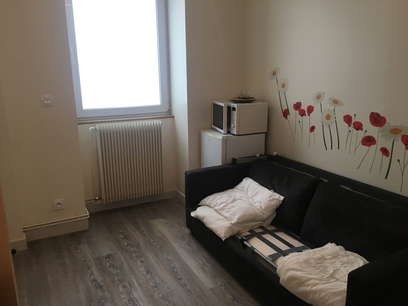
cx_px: 204
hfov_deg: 61.7
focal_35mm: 29
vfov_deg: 48.2
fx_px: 342
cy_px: 153
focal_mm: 4.15
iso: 25
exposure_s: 1/33
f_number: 2.2
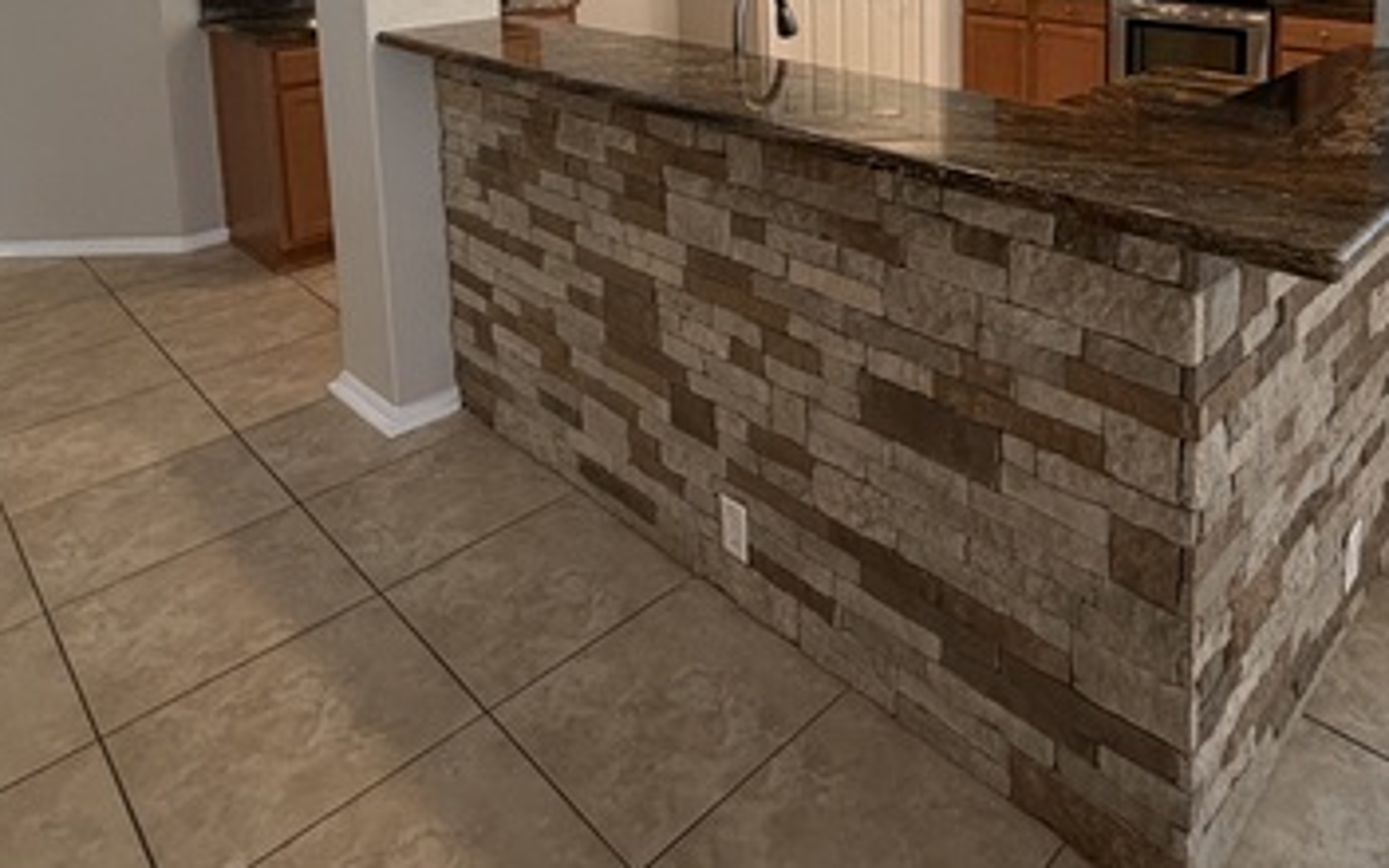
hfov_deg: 66.6
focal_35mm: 27
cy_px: -12
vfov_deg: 40.1
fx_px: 1022
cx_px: 923
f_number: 2.2
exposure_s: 1/120
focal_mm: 2.22
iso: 320
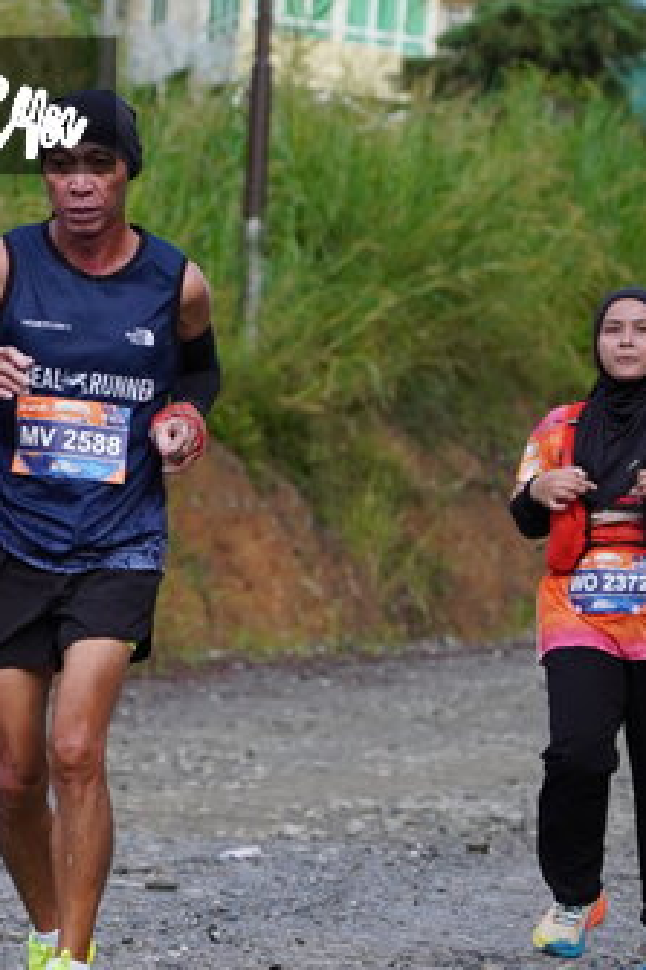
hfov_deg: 6.0
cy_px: 482
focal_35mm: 229
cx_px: -94
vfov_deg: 9.0
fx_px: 6170
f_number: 2.8
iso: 640
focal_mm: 64
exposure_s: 1/500
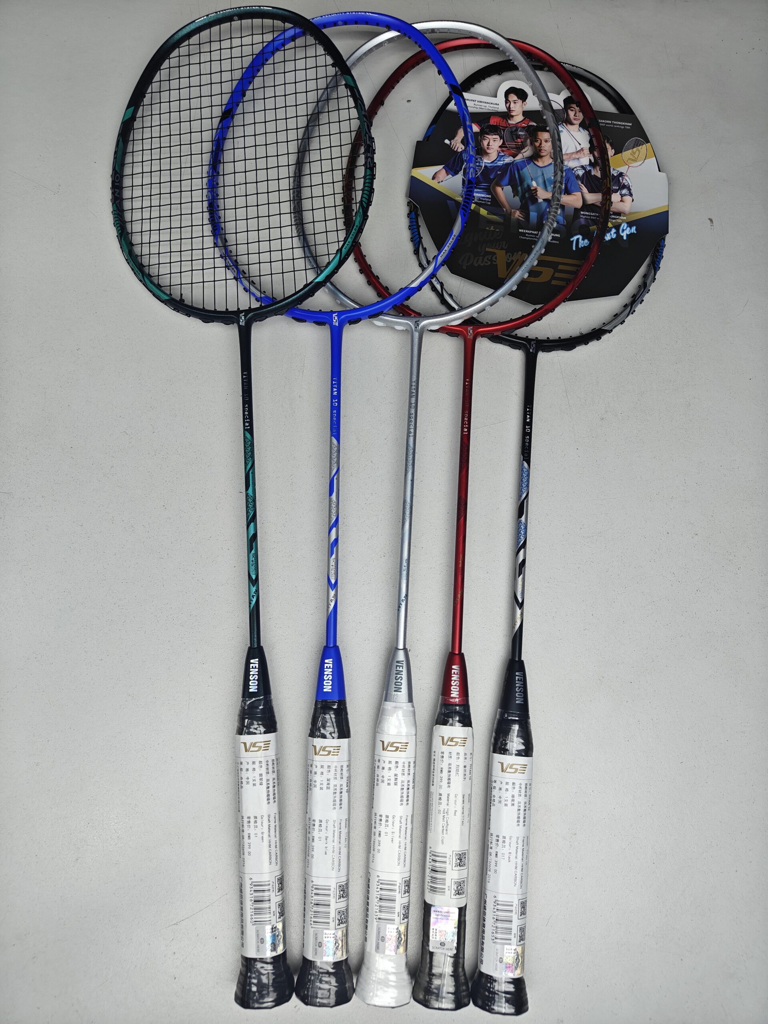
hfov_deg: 56.8
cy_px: 512
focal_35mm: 24
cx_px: 384
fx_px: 710
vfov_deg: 71.6
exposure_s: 1/100
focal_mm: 5.59
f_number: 1.8
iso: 64
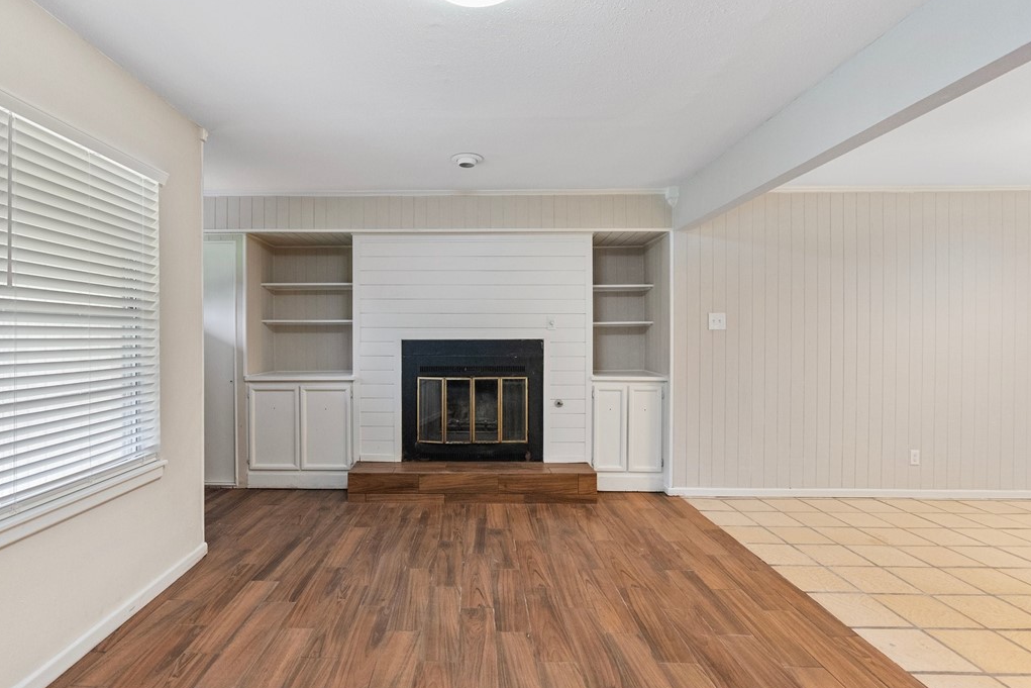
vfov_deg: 70.5
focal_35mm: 17
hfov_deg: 93.3
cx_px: 508
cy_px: 340
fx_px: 487
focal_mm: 16
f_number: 3.5
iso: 1250
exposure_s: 1/160
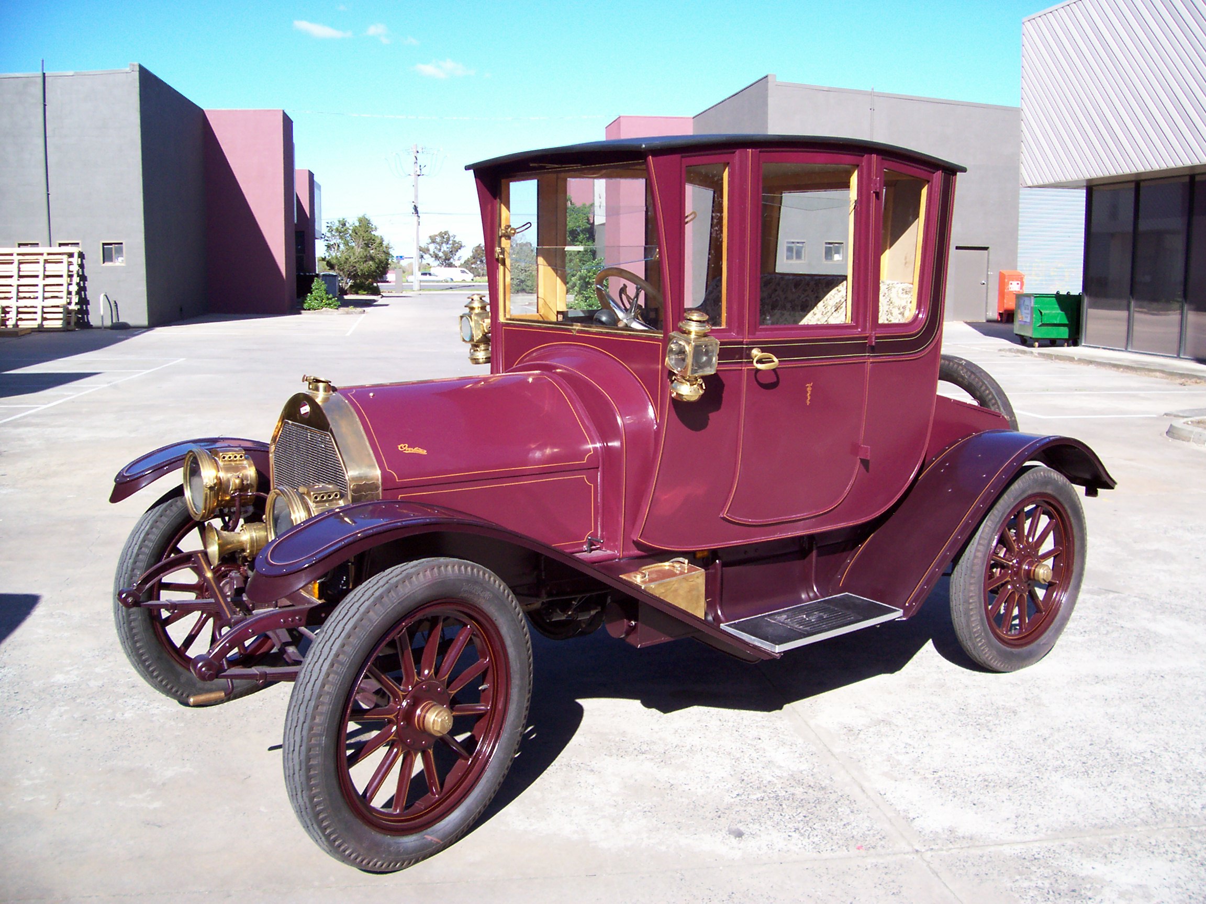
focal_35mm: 34
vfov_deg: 41.8
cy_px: 452
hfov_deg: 54.0
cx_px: 603
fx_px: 1185
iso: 80
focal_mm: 5.6
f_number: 2.7
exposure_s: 1/649
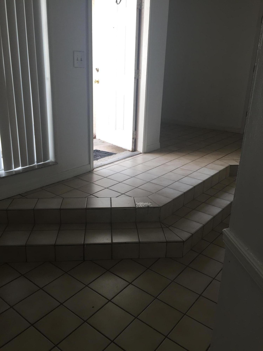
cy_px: 176
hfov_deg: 48.2
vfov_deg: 61.7
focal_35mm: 29
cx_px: 132
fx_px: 294
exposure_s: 1/120
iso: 32
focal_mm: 4.15
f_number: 2.2
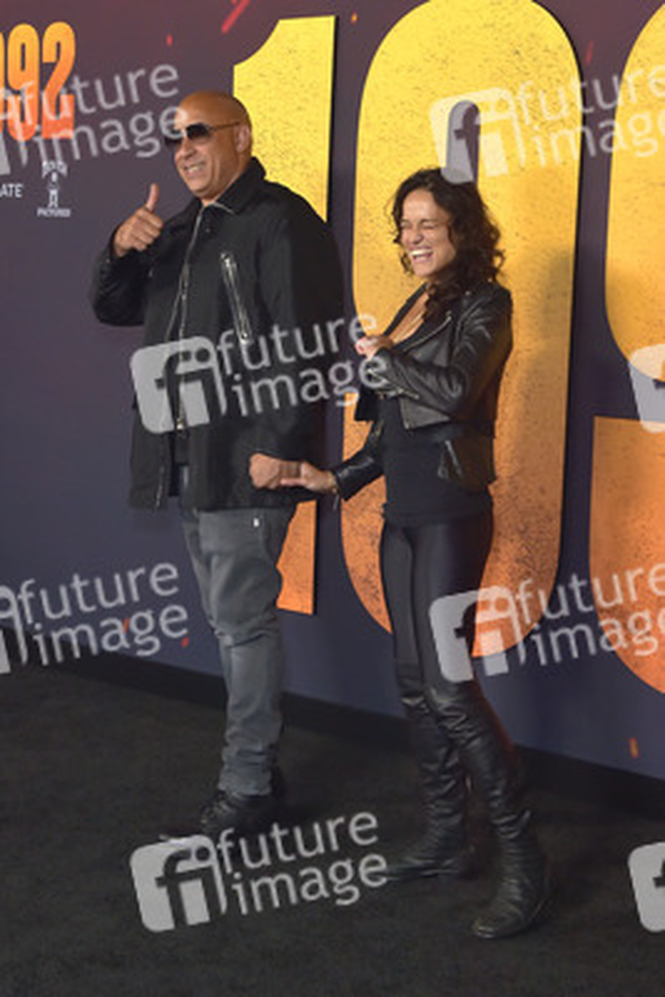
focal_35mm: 58
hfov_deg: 23.4
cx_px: 332
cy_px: 498
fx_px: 1606
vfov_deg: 34.5
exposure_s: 1/250
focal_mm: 58
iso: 800
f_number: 6.3
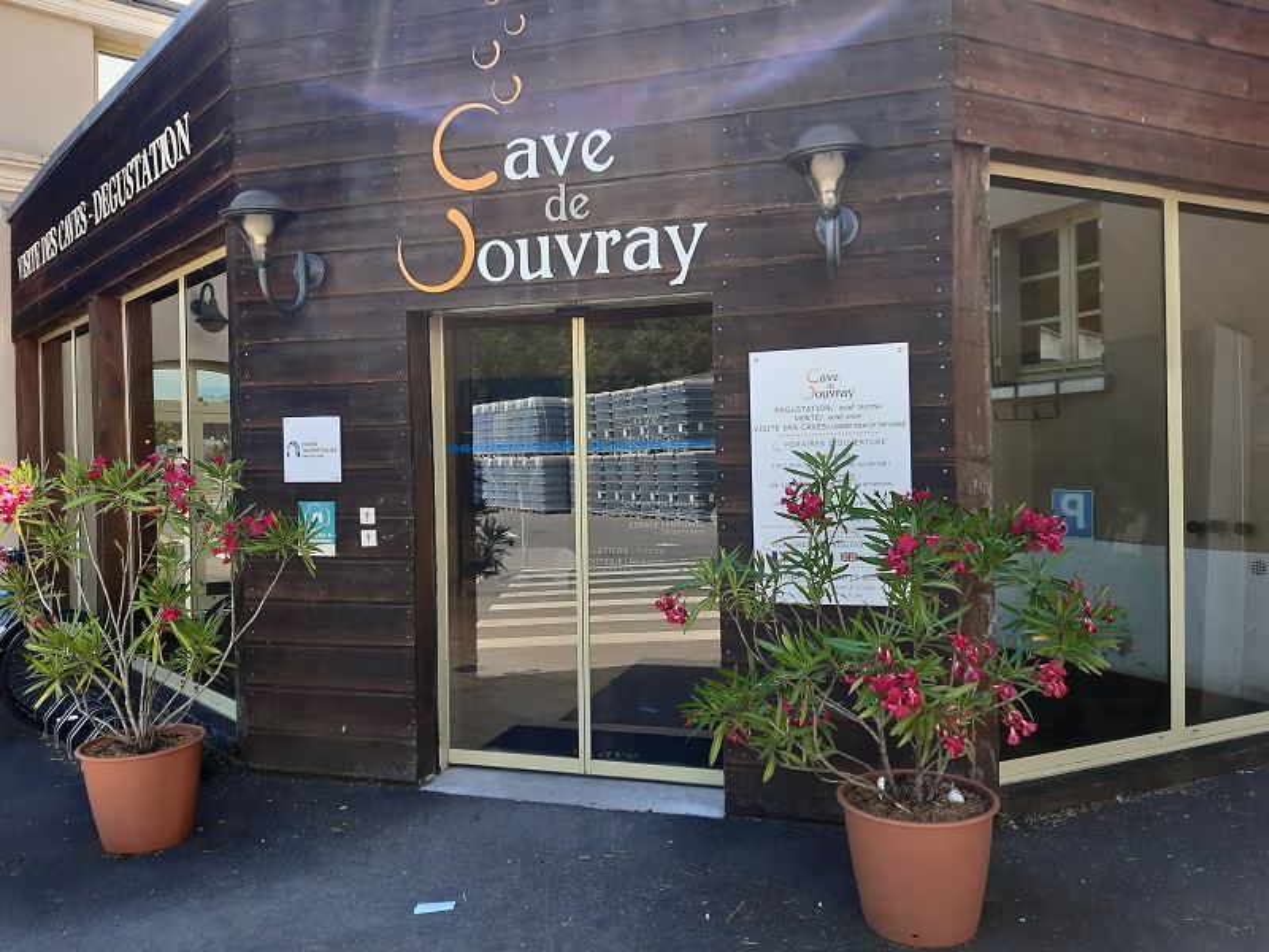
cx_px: 634
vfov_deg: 53.1
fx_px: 953
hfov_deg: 67.3
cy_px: 476
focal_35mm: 26
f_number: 1.7
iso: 40
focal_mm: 3.92
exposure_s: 1/299
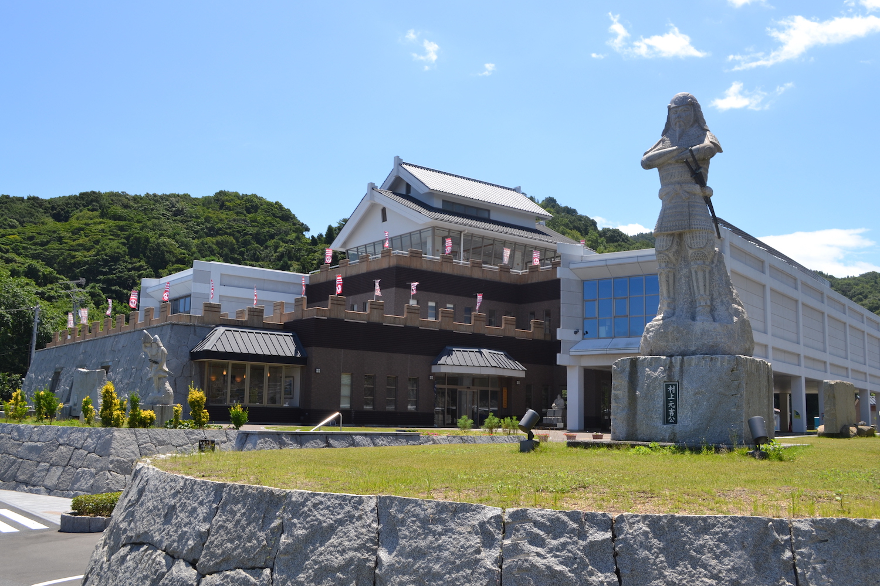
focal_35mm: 36
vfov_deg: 36.9
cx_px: 440
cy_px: 293
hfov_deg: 53.1
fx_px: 880
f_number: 7.1
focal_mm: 24
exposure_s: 1/200
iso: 100
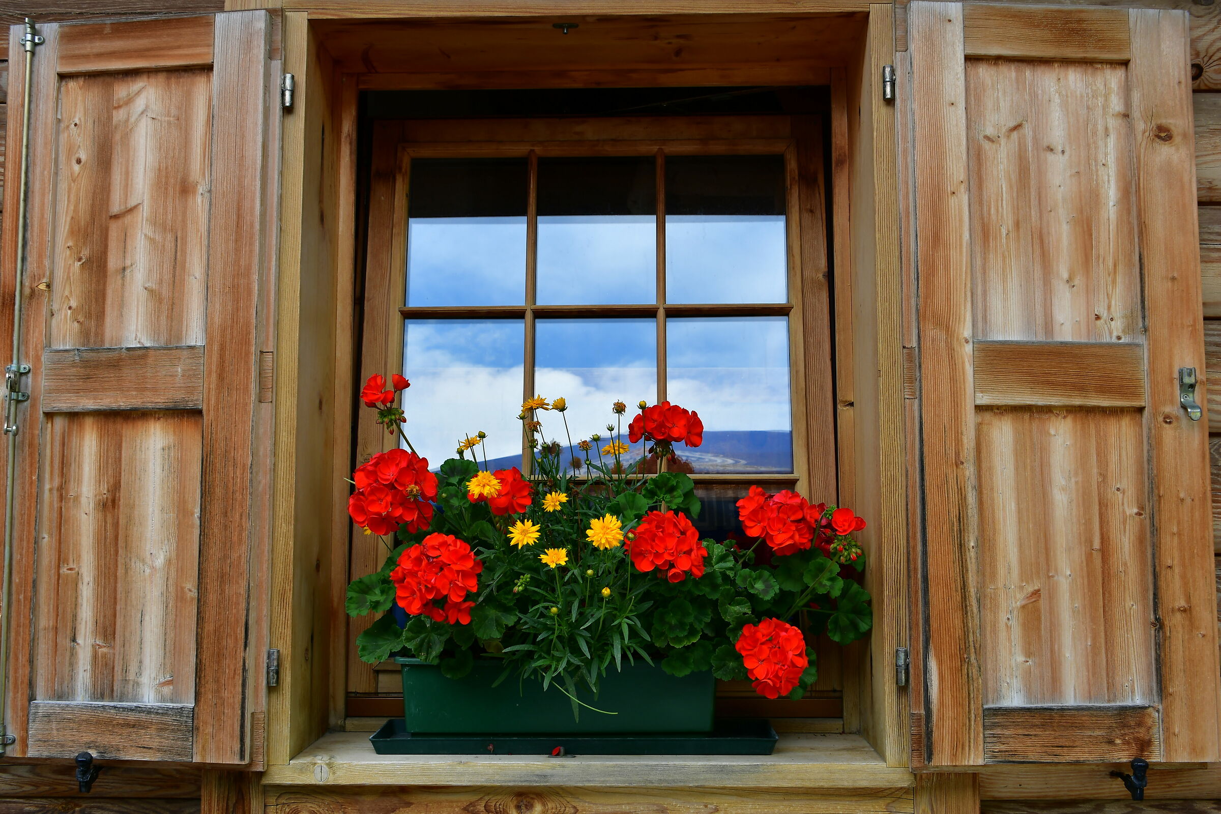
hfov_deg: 53.1
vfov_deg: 36.9
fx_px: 1221
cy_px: 407
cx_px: 610
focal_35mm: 36
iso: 100
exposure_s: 1/80
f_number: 7.1
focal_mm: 24
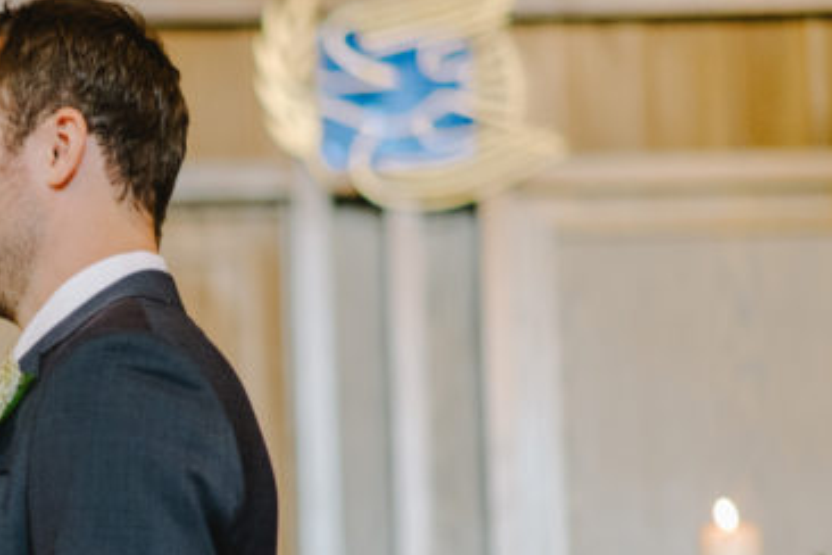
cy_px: 420
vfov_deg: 6.2
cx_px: -236
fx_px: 5153
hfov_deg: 9.1
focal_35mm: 223
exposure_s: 1/125
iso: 1600
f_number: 2
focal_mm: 85
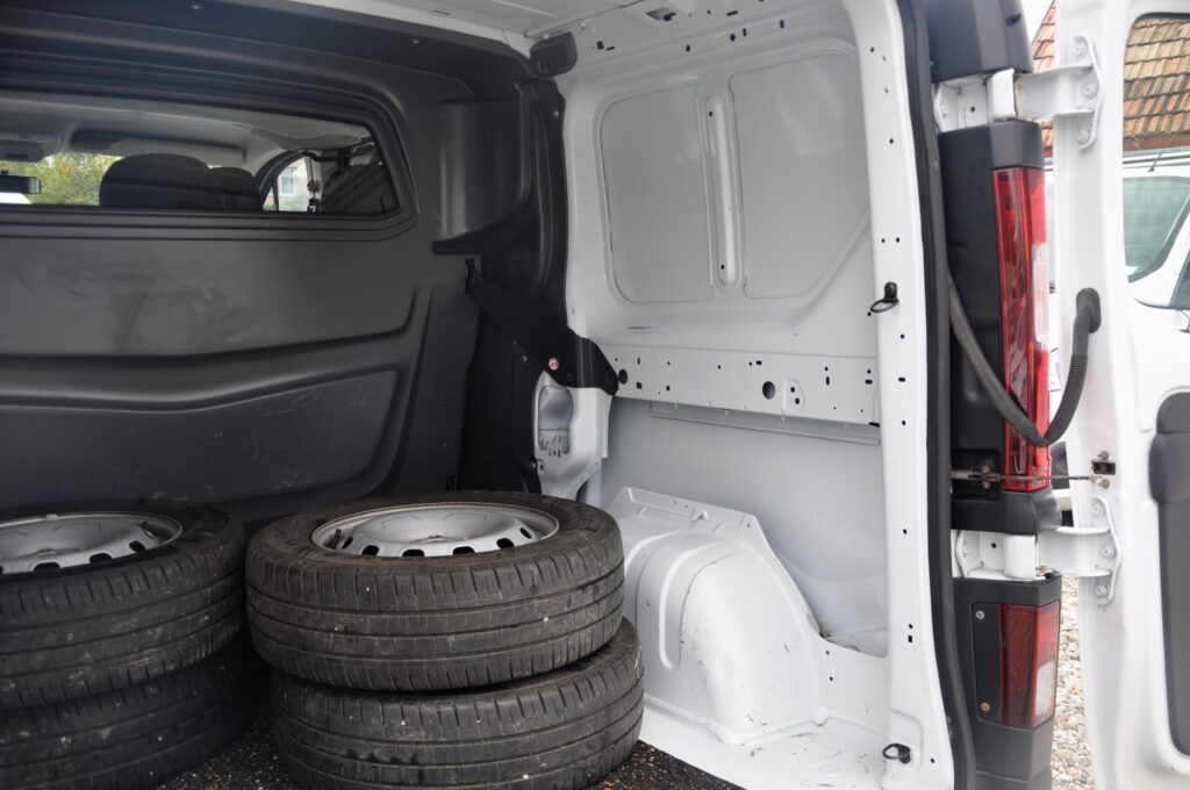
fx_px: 1040
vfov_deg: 41.6
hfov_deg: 59.6
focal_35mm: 32
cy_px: 395
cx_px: 595
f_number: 3.8
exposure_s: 1/60
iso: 500
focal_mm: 21
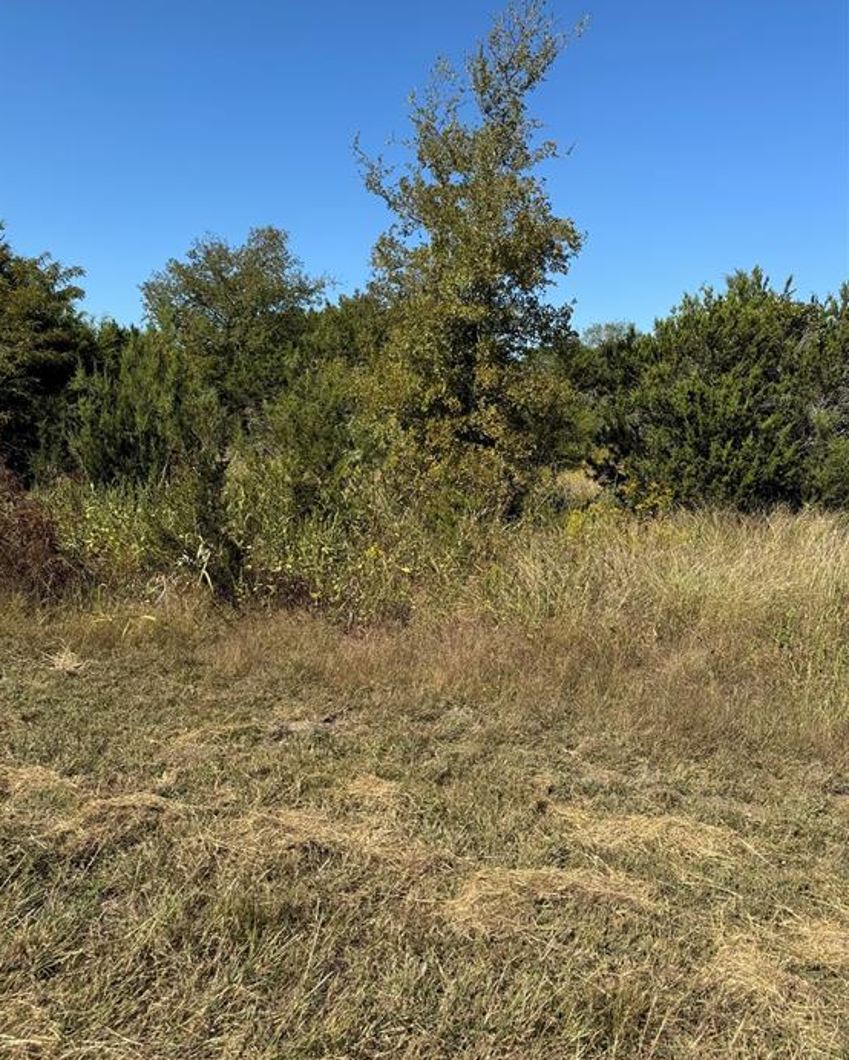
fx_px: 816
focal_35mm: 26
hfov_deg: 54.9
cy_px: 538
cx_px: 409
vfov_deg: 66.0
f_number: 1.78
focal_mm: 6.76
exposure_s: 1/3802
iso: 80
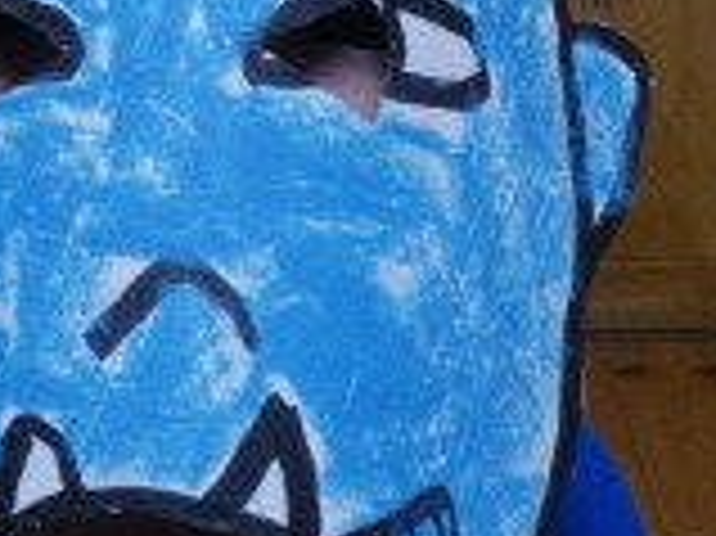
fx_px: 2336
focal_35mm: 113
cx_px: 351
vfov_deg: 13.1
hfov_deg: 17.4
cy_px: 178
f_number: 3.5
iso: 640
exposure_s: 1/50
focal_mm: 6.3
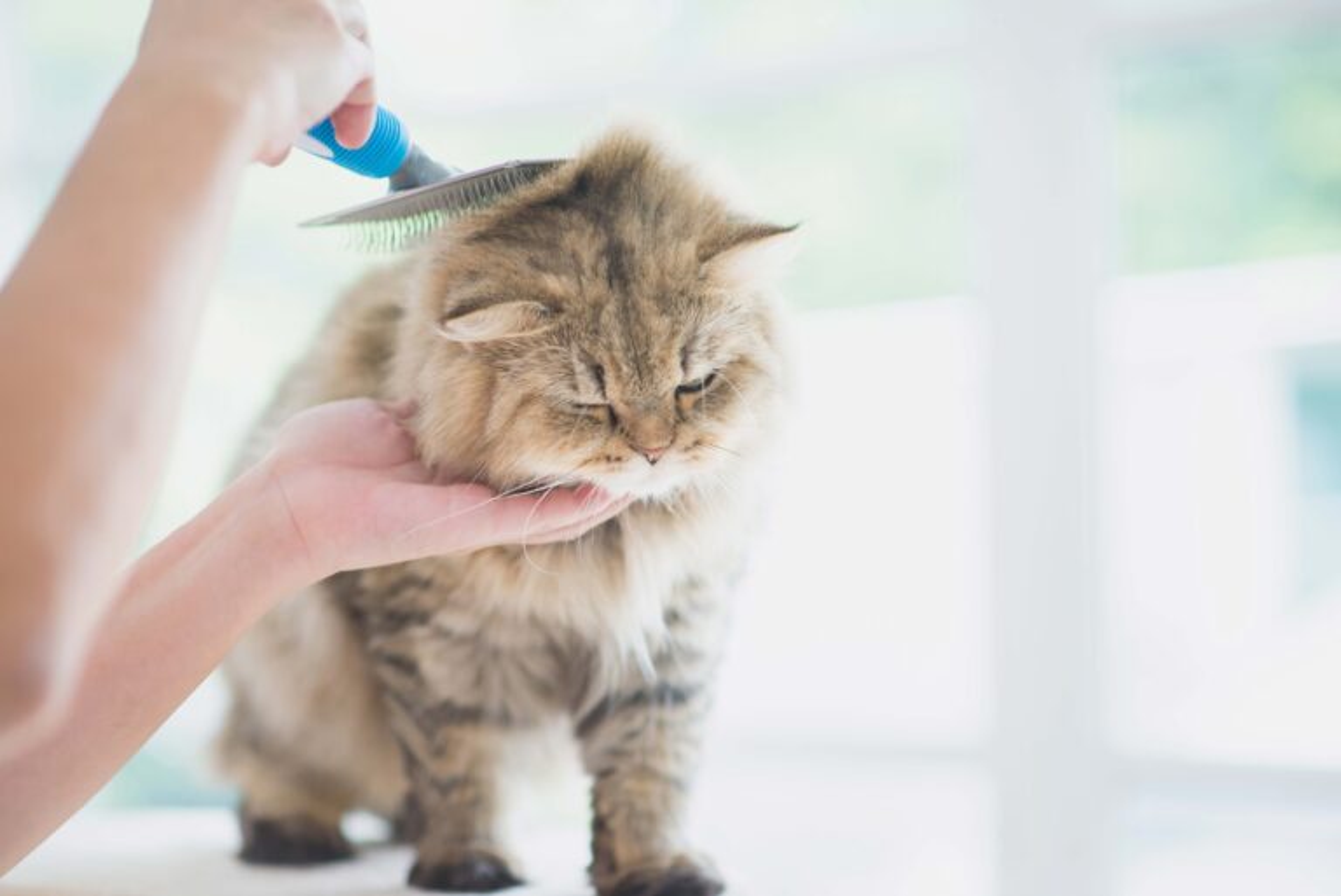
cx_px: 670
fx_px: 3168
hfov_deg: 23.9
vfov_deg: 16.1
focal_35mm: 85
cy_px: 448
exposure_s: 1/500
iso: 160
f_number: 2.5
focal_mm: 85
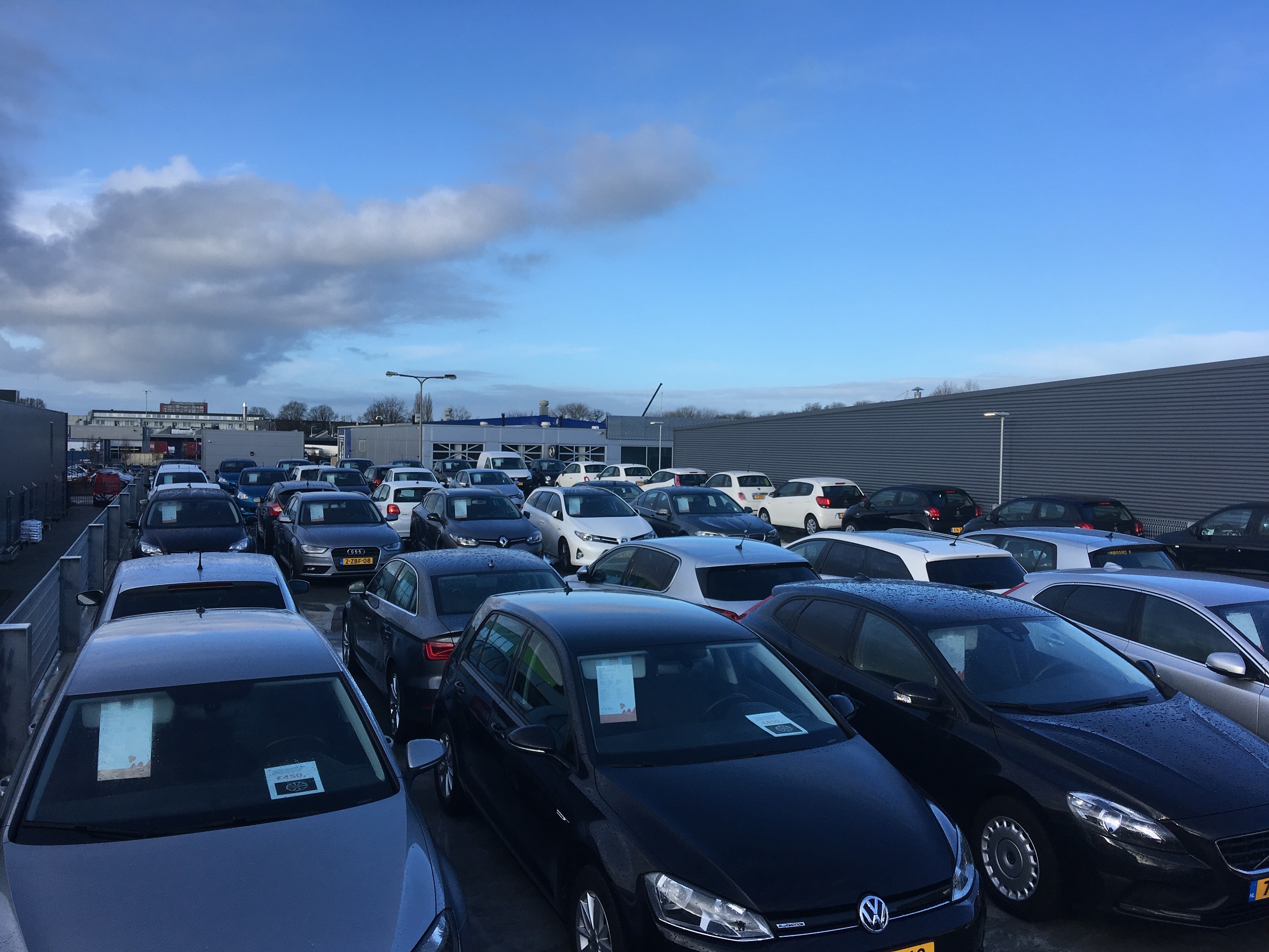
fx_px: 1063
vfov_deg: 48.2
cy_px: 476
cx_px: 634
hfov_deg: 61.7
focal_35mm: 29
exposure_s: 1/746
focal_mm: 4.15
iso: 25
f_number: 2.2
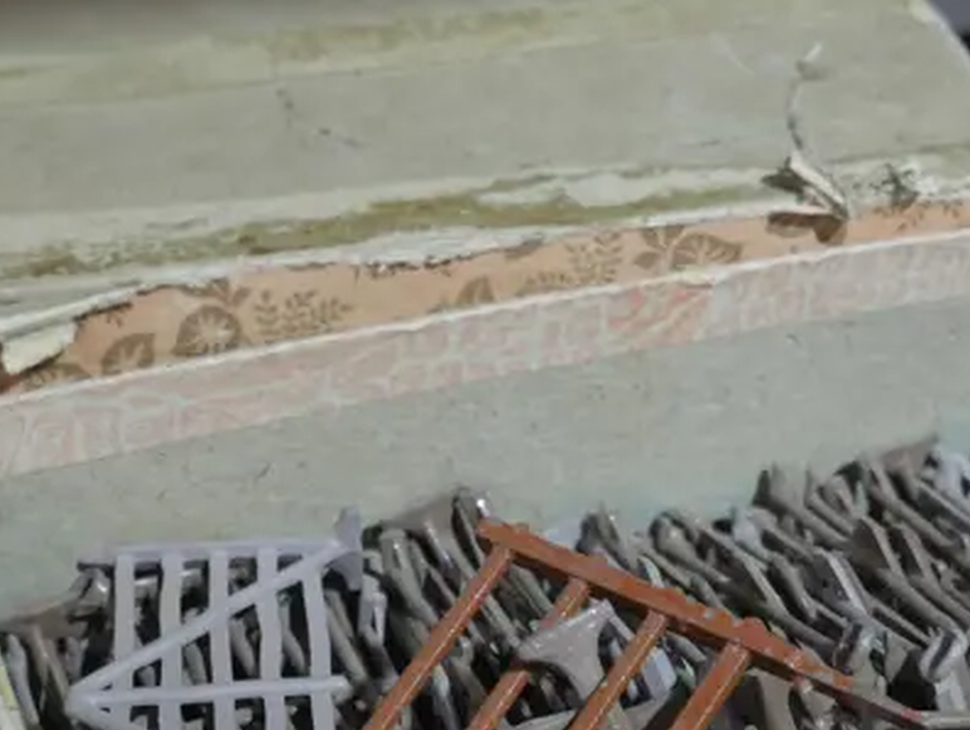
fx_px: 2609
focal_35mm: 93
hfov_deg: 20.7
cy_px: 687
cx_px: 843
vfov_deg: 15.7
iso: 640
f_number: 4
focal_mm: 18
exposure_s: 1/60
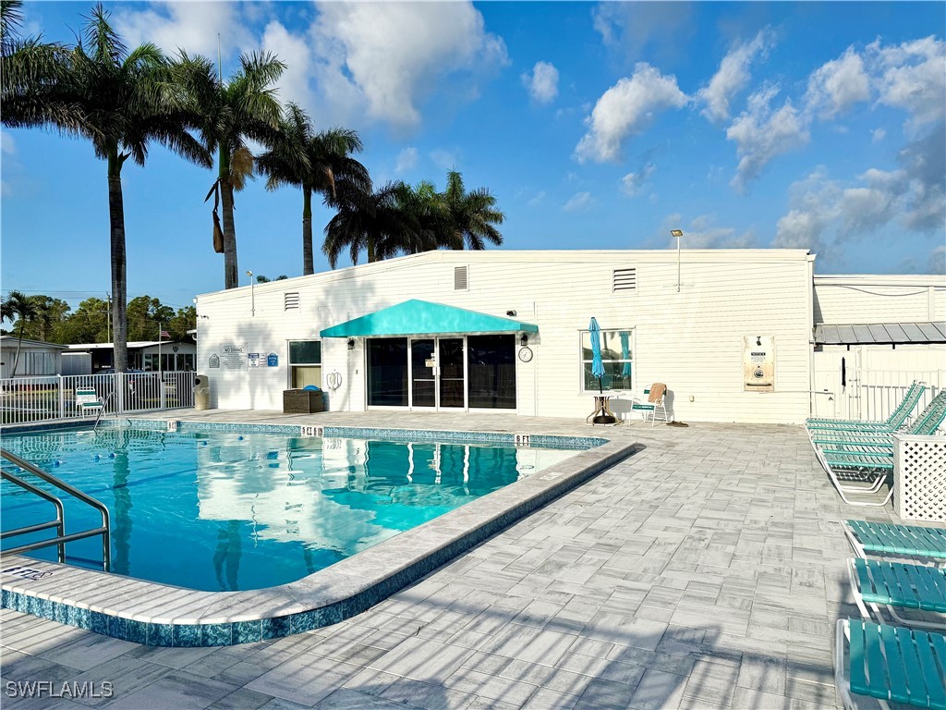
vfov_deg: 56.8
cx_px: 473
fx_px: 656
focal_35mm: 24
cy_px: 355
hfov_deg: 71.6
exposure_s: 1/11905
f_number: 1.78
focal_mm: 6.76
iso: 80
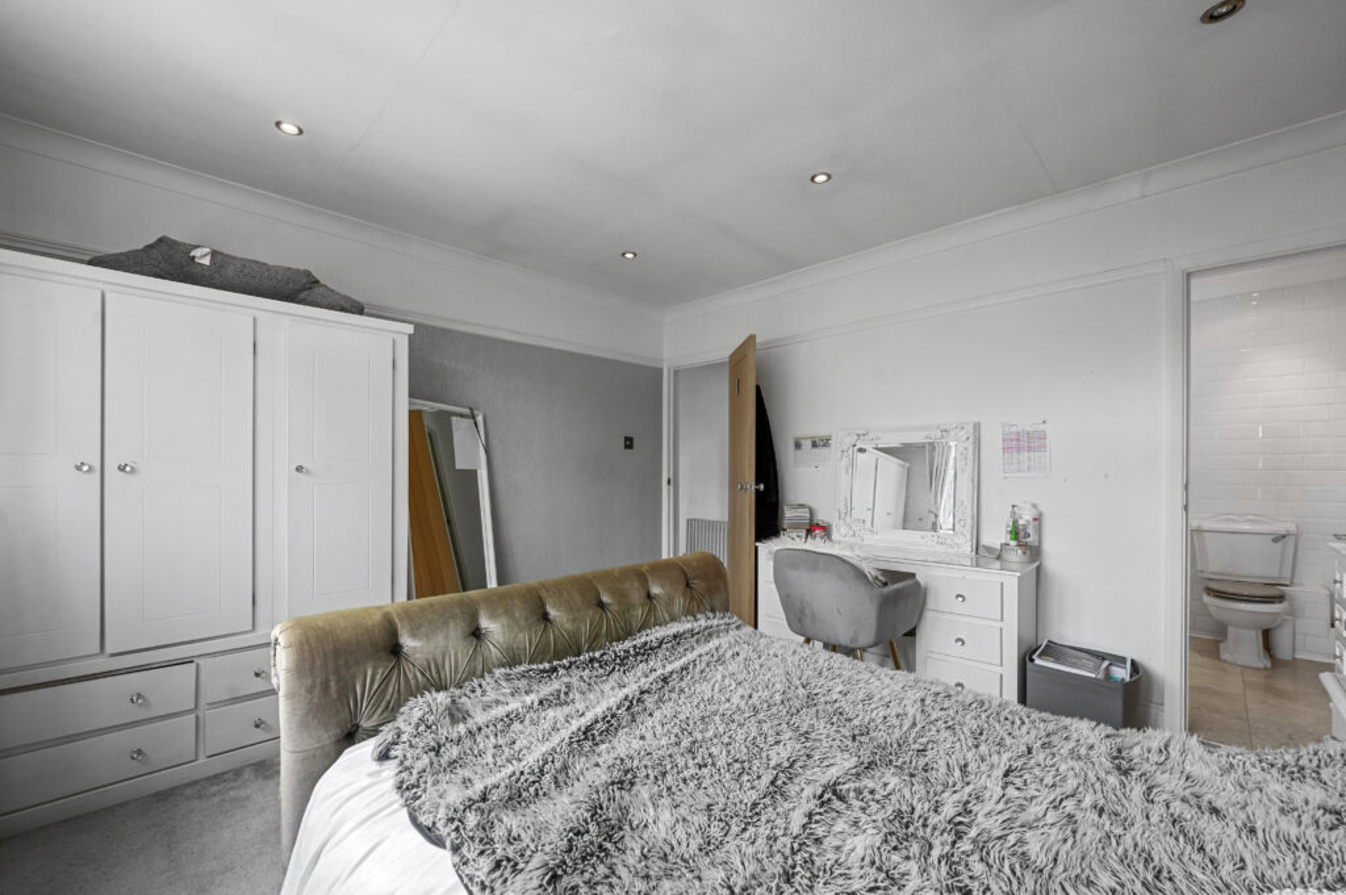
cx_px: 673
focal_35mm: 14
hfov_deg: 104.3
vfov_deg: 81.1
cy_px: 448
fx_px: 523
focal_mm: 14
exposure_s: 1/5
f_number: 8
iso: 400
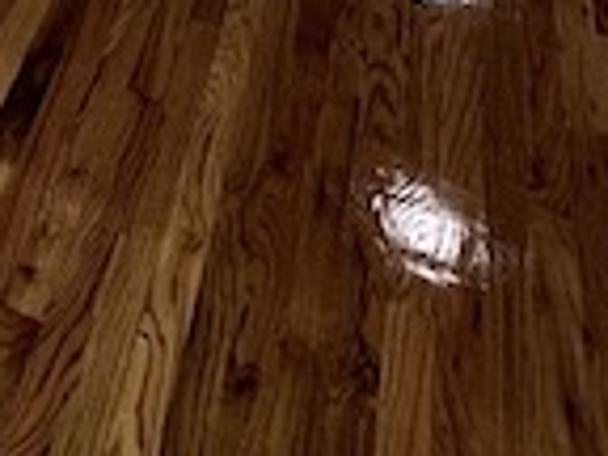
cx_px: -207
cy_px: -768
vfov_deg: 12.8
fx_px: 1265
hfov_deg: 23.5
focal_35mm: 72
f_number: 1.8
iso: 100
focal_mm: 1.57
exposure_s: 1/120
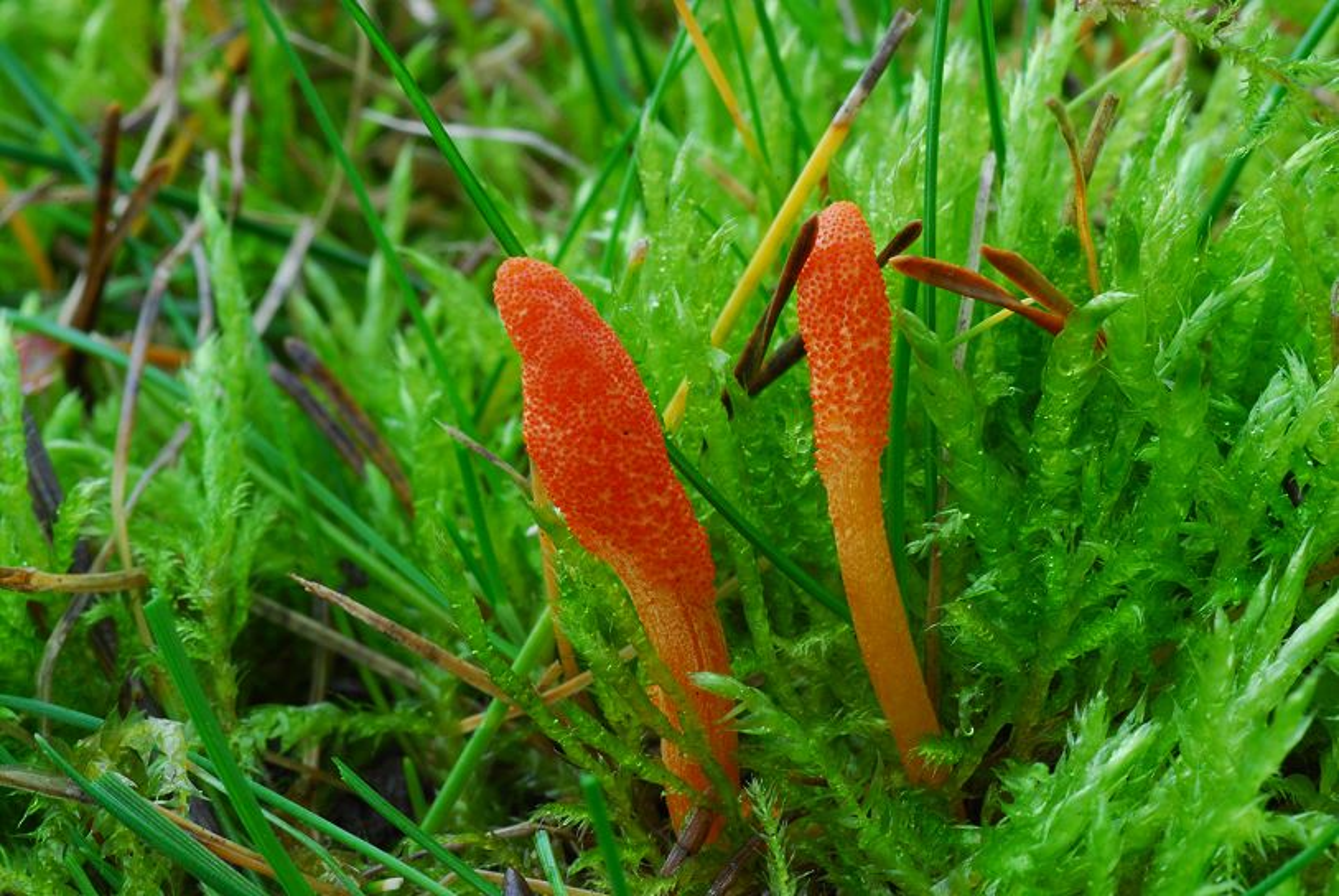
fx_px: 5027
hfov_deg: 15.2
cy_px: 448
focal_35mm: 135
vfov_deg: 10.2
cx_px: 670
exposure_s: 1/2.5
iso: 200
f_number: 40
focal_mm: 90
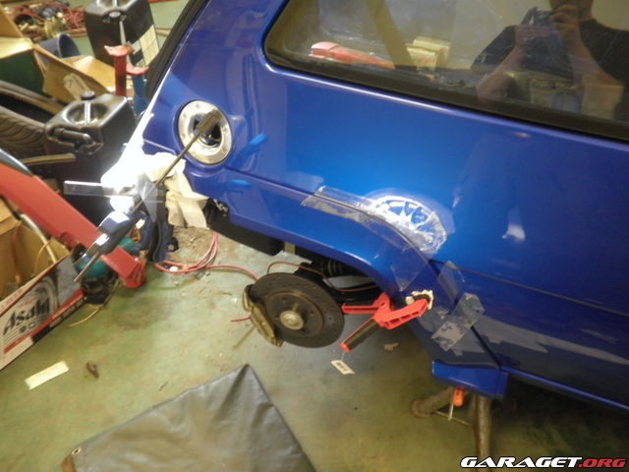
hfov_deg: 58.4
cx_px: 314
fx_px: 563
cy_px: 236
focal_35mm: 31
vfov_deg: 45.4
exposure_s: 1/6
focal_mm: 5.5
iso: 160
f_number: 2.8
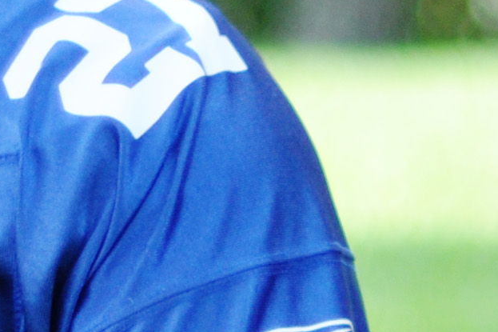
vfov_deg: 2.7
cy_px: 488
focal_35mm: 516
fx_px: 7136
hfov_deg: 4.0
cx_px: 775
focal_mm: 50
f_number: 1.4
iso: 320
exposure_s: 1/3200
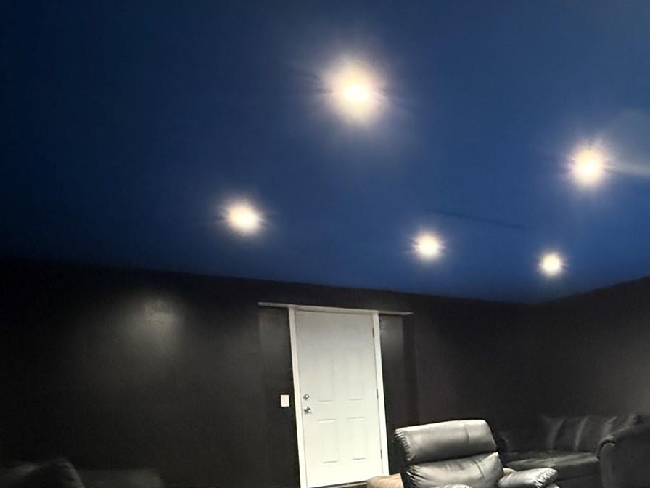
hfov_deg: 51.4
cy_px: 424
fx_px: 601
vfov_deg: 41.3
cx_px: 562
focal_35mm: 32
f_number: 2.2
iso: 1600
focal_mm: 2.22
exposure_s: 1/40
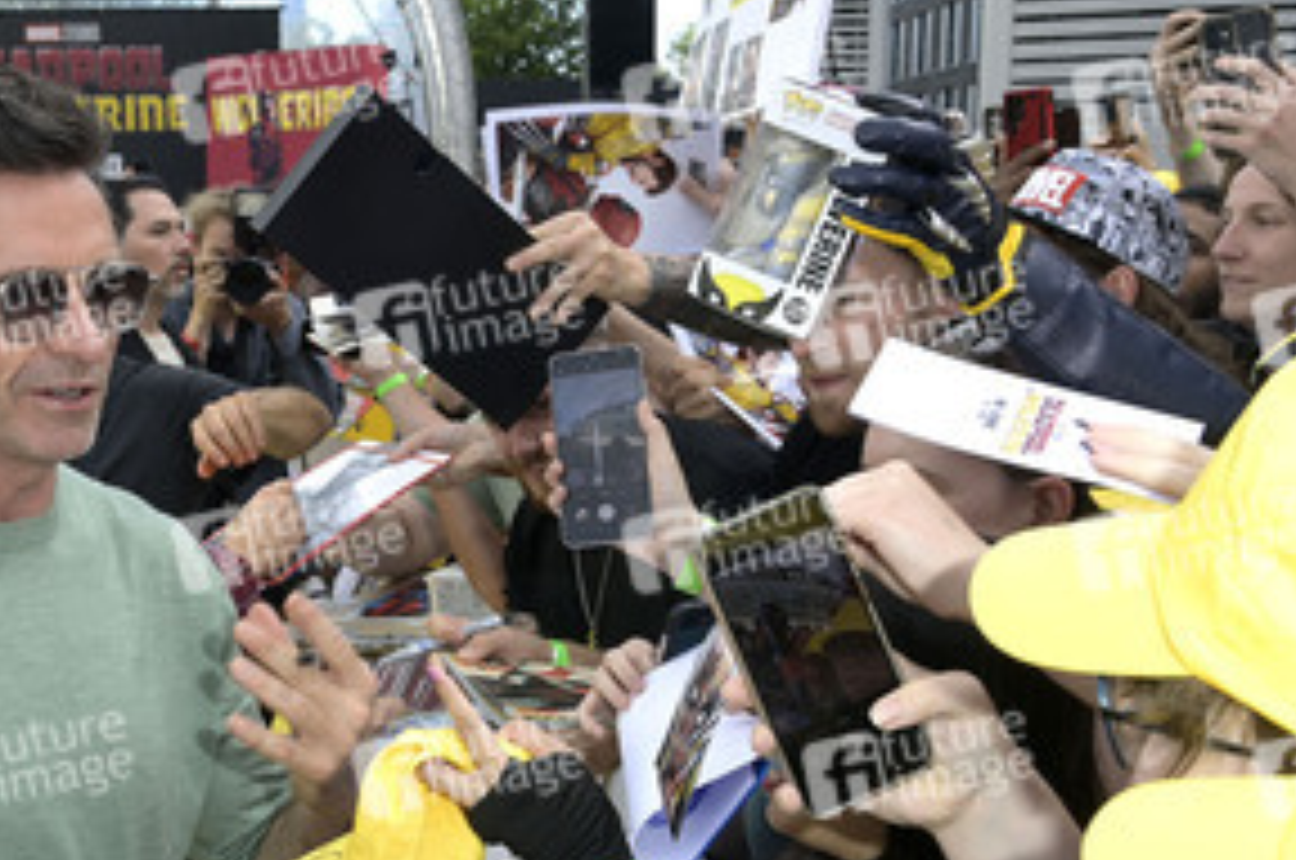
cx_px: 349
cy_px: 653
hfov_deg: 40.9
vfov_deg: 28.1
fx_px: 1689
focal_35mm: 47
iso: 320
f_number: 9
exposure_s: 1/200
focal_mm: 30
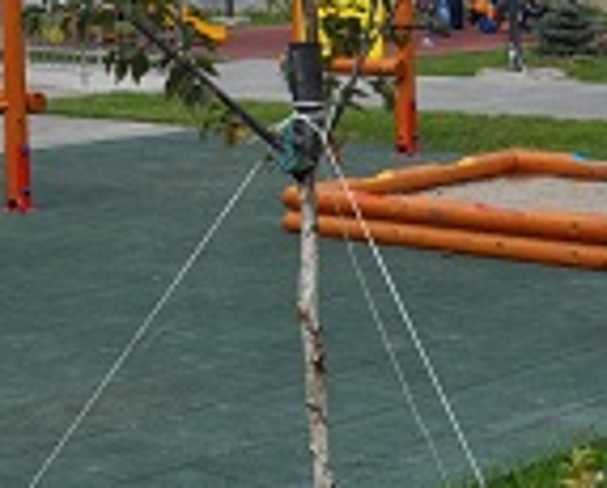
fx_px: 1836
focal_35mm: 102
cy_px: -40
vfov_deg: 14.8
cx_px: 30
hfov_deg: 18.4
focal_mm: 26
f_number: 13
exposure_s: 1/640
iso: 1000
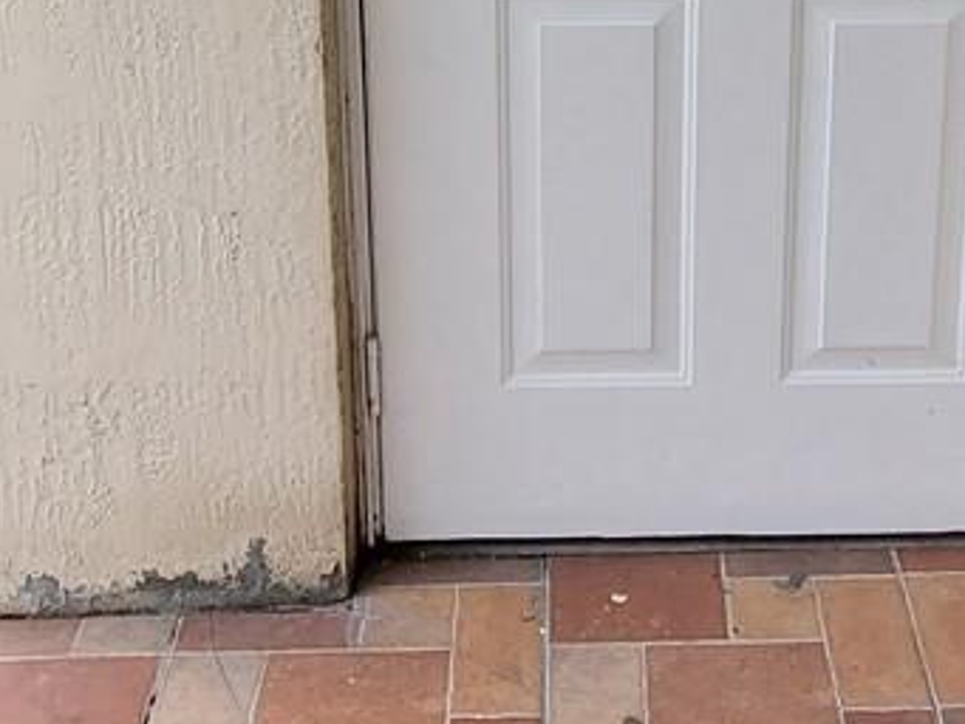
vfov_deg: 21.3
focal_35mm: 61
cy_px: -263
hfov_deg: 31.5
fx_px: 1701
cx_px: 608
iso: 50
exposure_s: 1/137
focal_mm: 1.8
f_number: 2.2
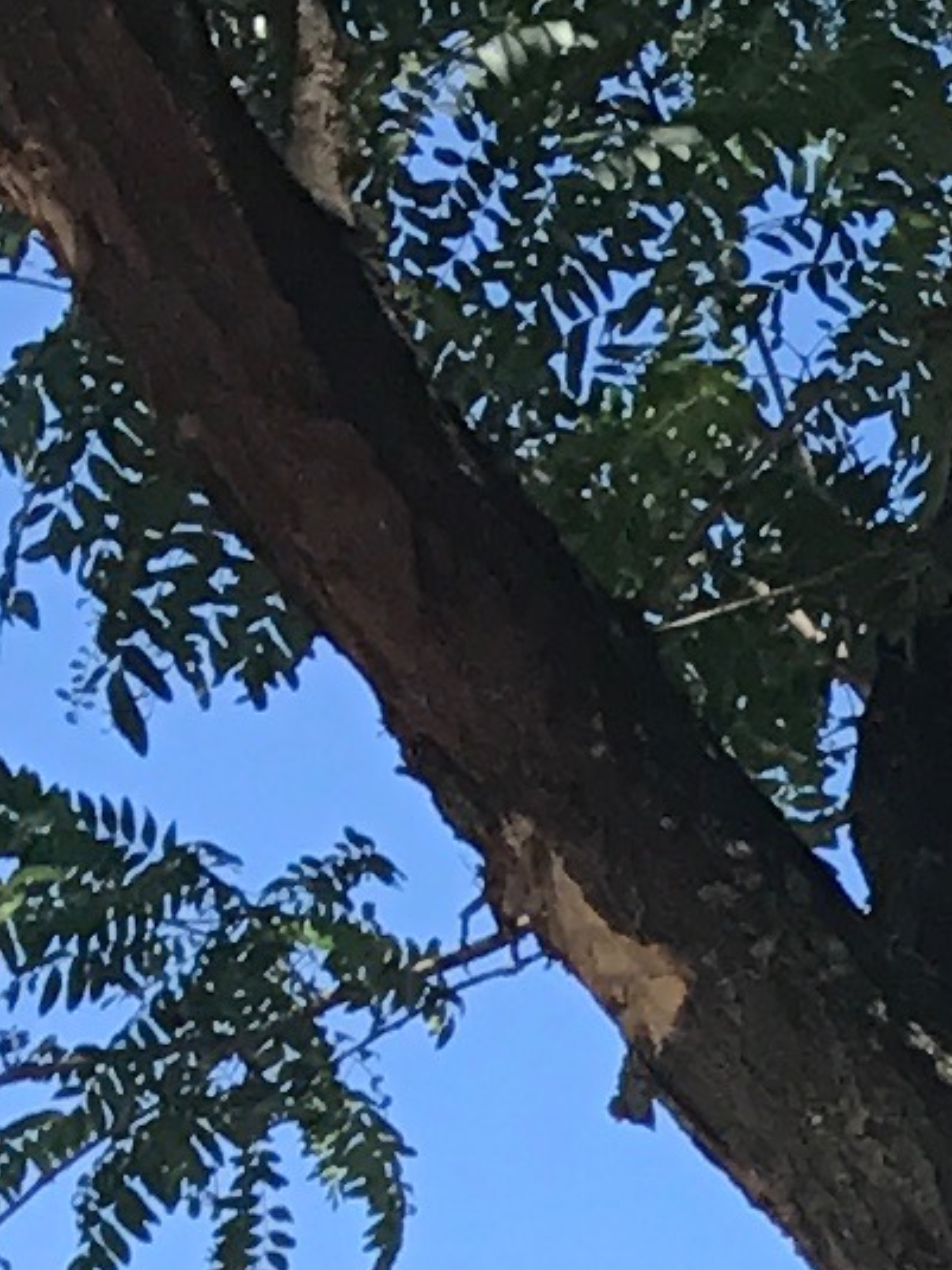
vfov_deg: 8.6
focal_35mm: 211
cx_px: 3450
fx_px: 7740
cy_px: 3022
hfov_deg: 6.1
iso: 20
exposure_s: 1/818
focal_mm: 3.99
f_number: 1.8
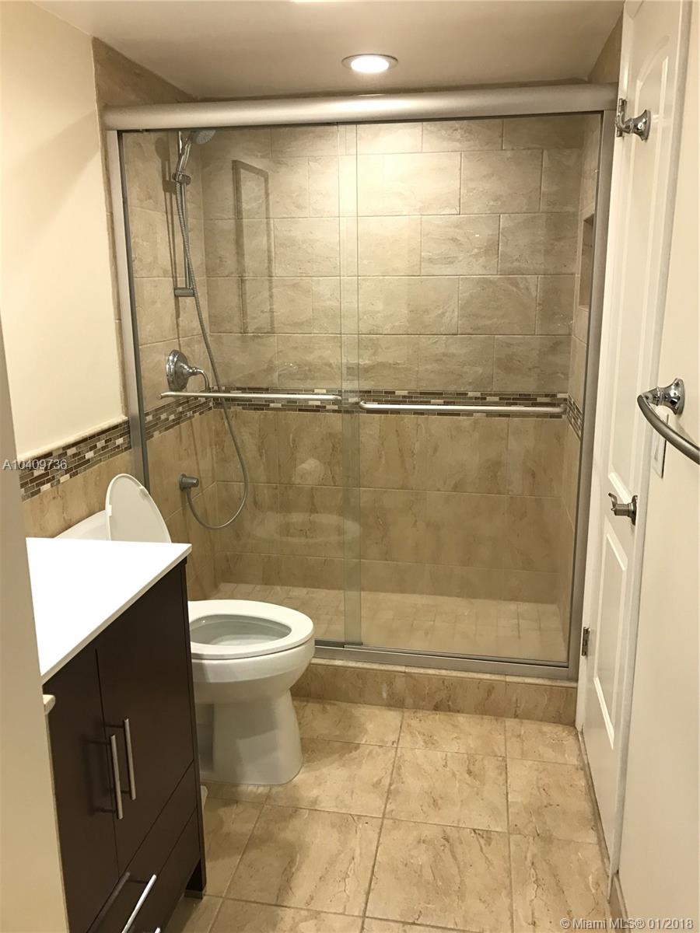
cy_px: 466
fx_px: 755
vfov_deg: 63.4
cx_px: 350
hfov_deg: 49.7
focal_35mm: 28
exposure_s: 1/24
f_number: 1.8
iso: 40
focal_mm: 3.99
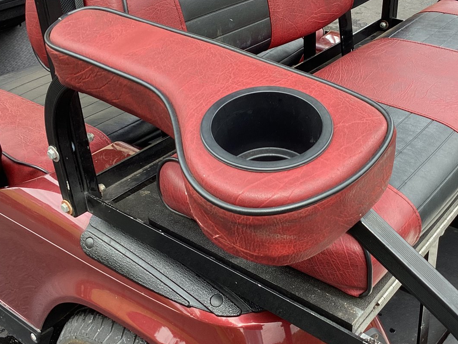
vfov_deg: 32.9
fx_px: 582
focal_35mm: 44
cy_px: 170
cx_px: 299
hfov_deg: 42.5
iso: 32
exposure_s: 1/120
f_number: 2.4
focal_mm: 3.3
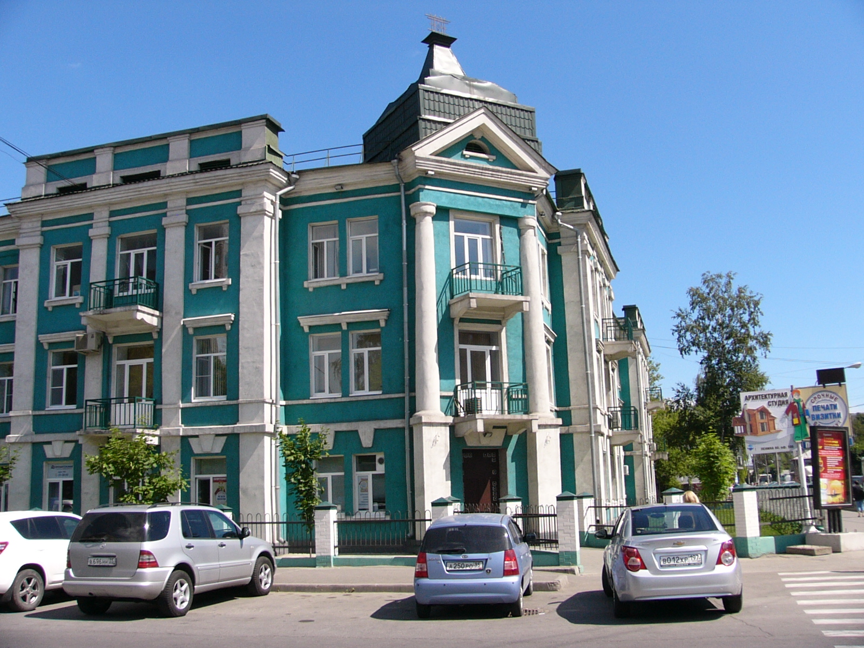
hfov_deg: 52.6
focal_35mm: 35
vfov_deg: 40.7
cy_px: 324
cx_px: 432
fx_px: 874
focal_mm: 4.6
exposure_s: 1/400
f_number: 5.2
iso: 50
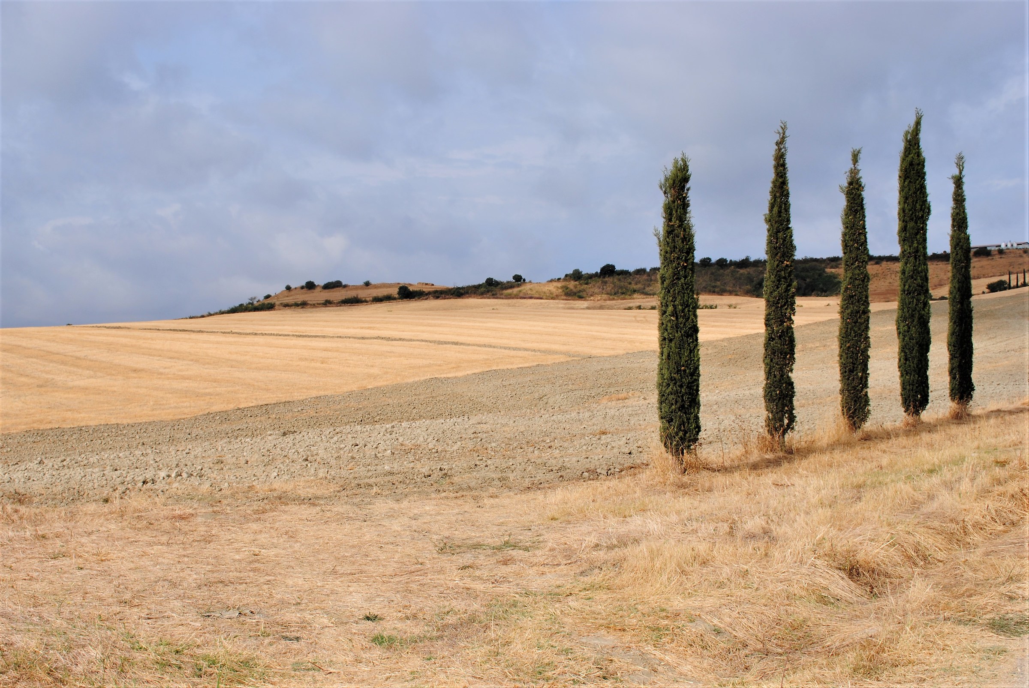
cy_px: 344
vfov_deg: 32.0
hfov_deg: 46.4
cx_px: 514
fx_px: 1202
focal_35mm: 42
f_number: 9
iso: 100
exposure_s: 1/320
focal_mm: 28
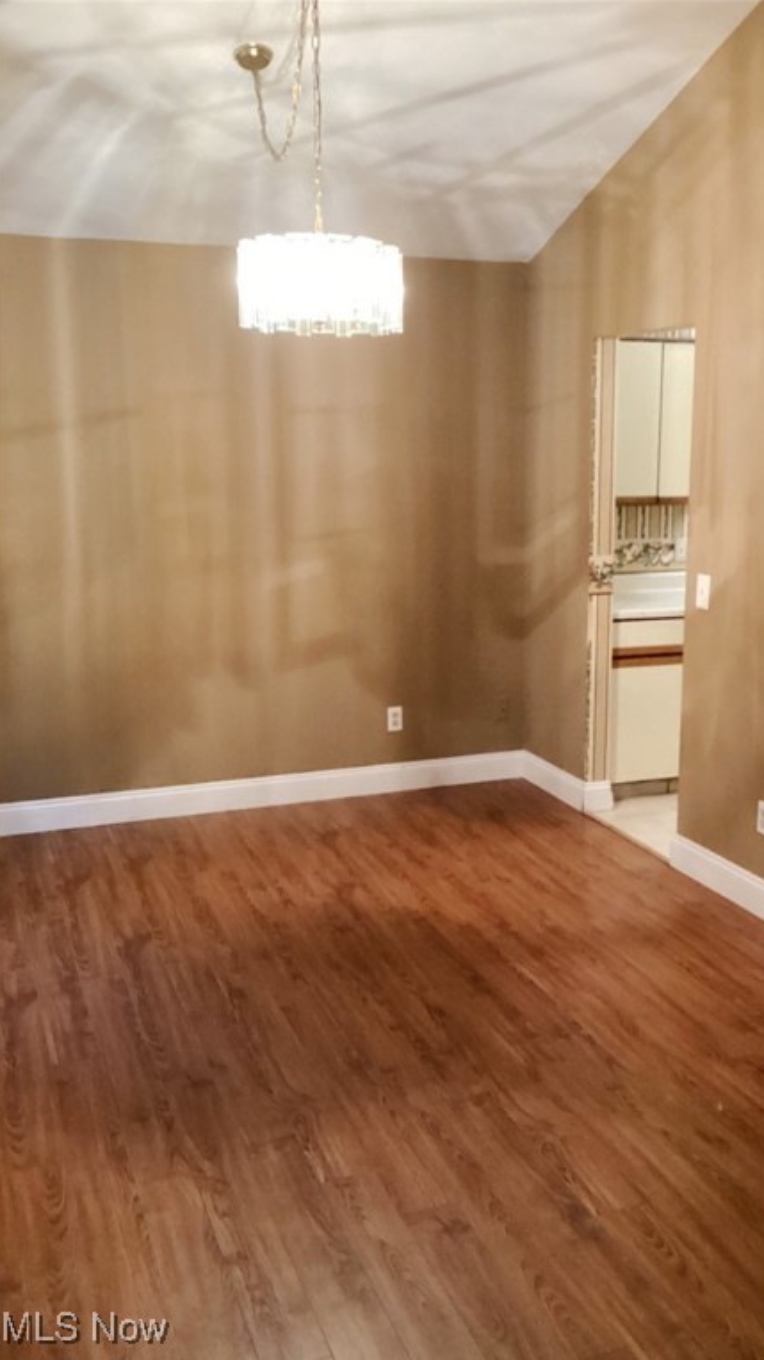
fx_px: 1225
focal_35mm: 34
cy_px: 683
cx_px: 504
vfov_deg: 58.0
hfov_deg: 34.3
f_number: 2.4
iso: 640
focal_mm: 3.3
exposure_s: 1/30
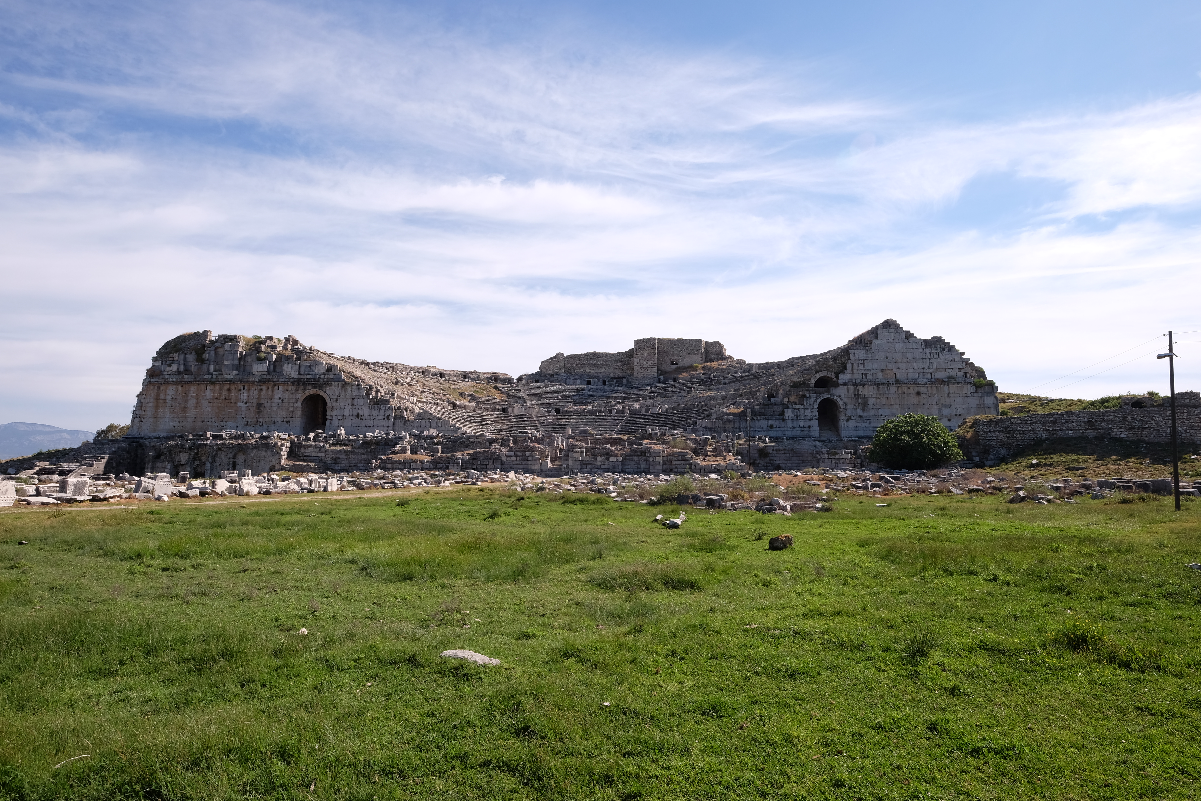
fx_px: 667
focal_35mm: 20
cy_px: 400
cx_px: 600
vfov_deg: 61.9
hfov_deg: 84.0
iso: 200
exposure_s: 1/400
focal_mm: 13.2
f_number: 8
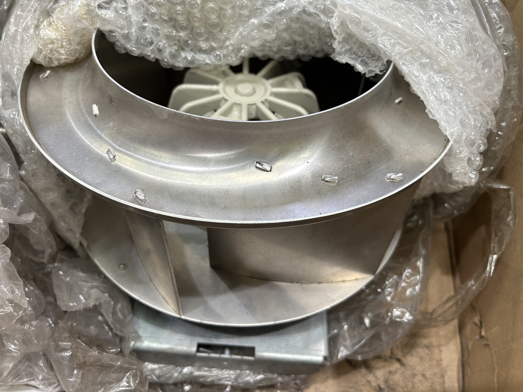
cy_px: 196
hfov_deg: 67.3
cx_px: 262
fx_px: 393
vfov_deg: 53.1
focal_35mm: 26
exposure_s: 1/121
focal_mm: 5.7
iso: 80
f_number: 1.5
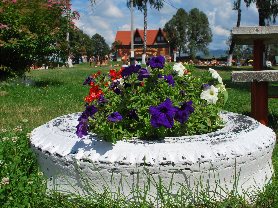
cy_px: 95
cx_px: 157
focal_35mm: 41
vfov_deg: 35.1
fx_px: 329
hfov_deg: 45.7
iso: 200
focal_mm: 20
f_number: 10
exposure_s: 1/400
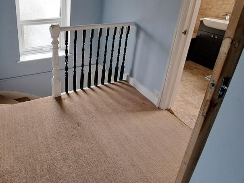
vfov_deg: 56.0
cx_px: 69
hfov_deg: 72.4
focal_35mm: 22
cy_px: 33
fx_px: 155
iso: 80
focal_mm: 1.74
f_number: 2.2
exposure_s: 1/50
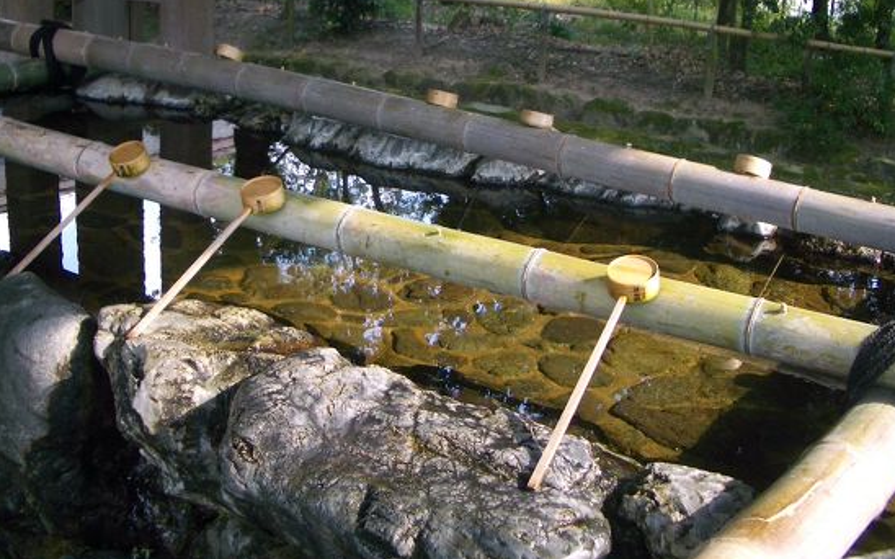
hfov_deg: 45.3
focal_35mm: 44
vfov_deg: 28.9
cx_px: 446
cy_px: 169
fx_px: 1073
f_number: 2.6
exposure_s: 1/125
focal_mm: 5.8
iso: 50
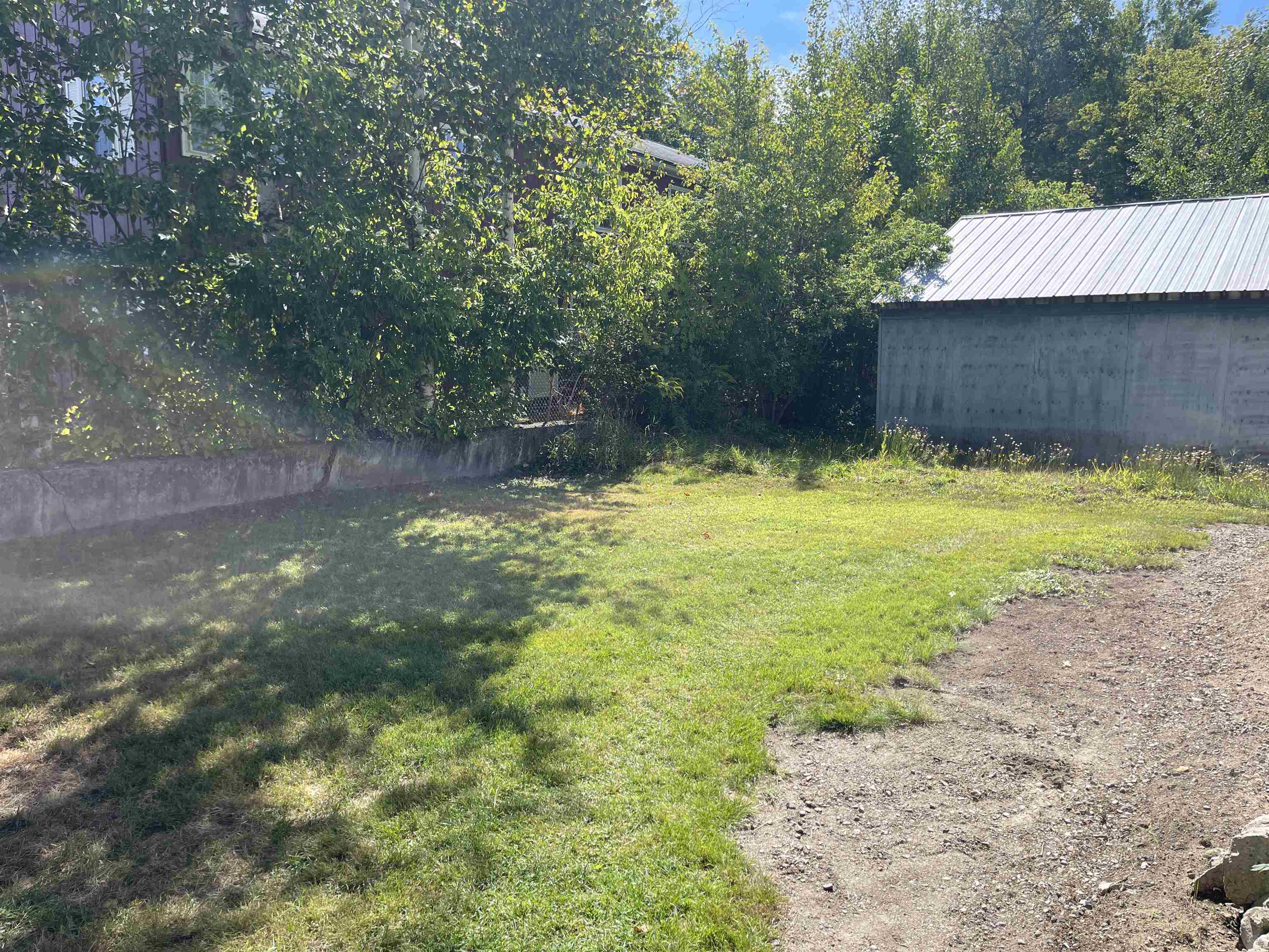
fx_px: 916
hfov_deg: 69.4
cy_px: 476
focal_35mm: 25
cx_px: 634
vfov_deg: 54.9
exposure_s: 1/1513
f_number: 1.6
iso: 32
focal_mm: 5.1
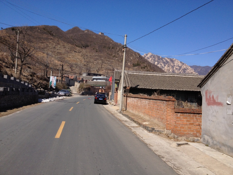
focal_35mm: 35
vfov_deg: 40.7
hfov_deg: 52.6
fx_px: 236
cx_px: 116
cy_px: 88
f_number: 2.4
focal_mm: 4.28
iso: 64
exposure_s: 1/2513
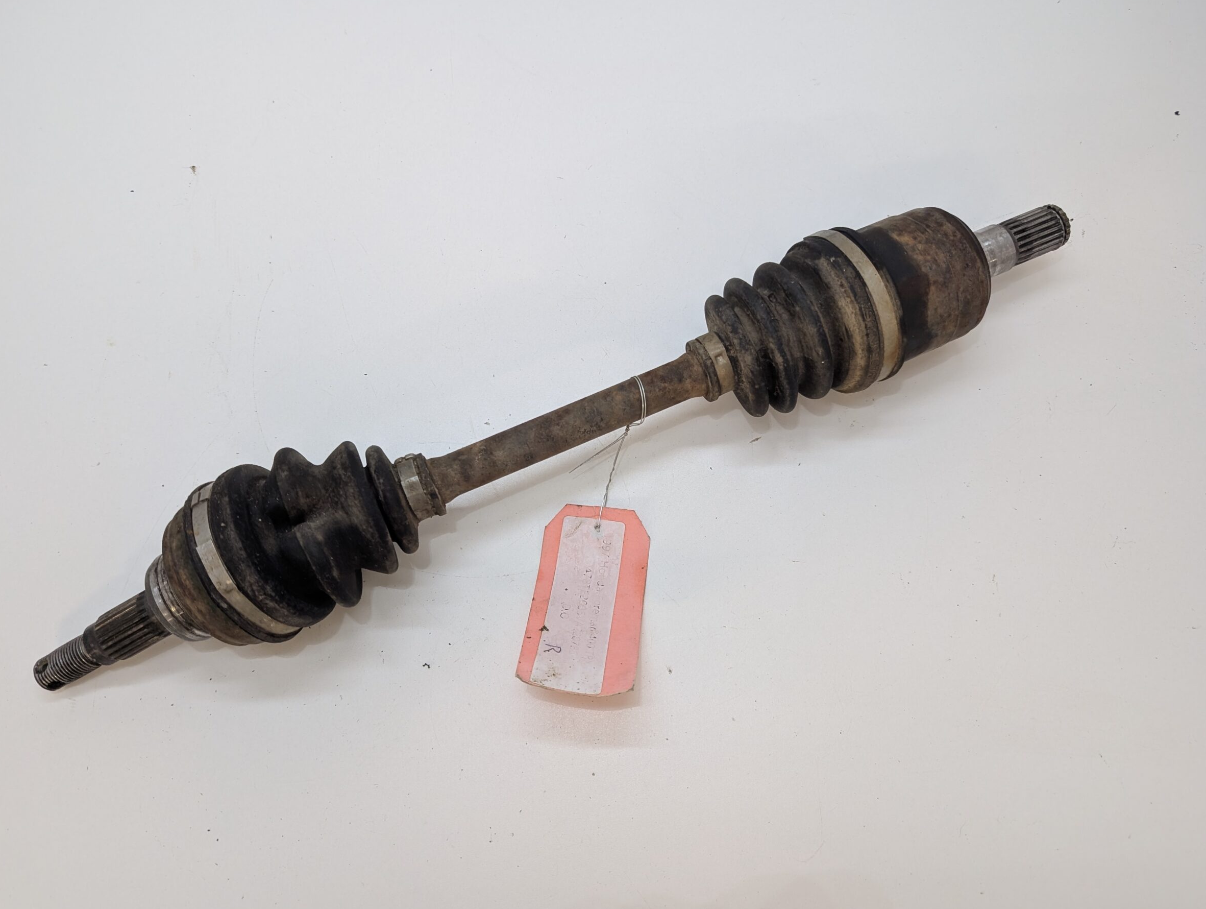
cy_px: 476
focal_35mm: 26
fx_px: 907
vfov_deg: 53.2
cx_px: 593
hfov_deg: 67.2
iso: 88
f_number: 1.68
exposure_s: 1/30.1
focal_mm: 6.9
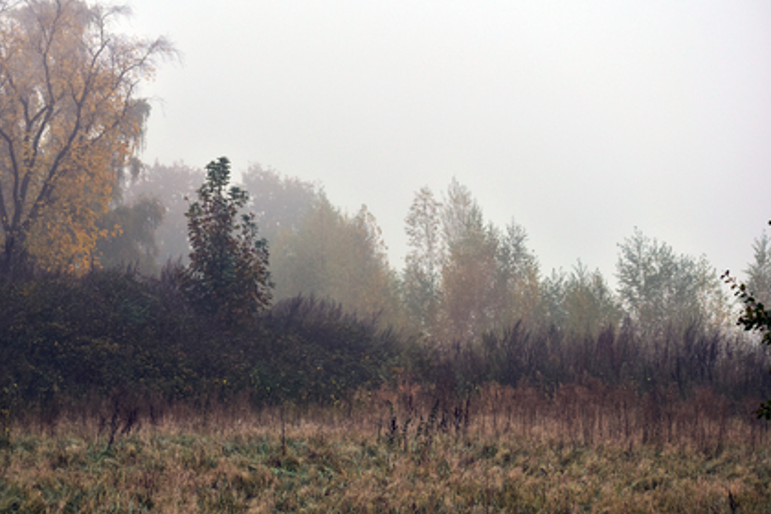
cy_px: 247
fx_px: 2463
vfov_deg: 11.9
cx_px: 352
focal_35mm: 115
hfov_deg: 17.8
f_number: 6.3
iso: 160
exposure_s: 1/640
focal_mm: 70
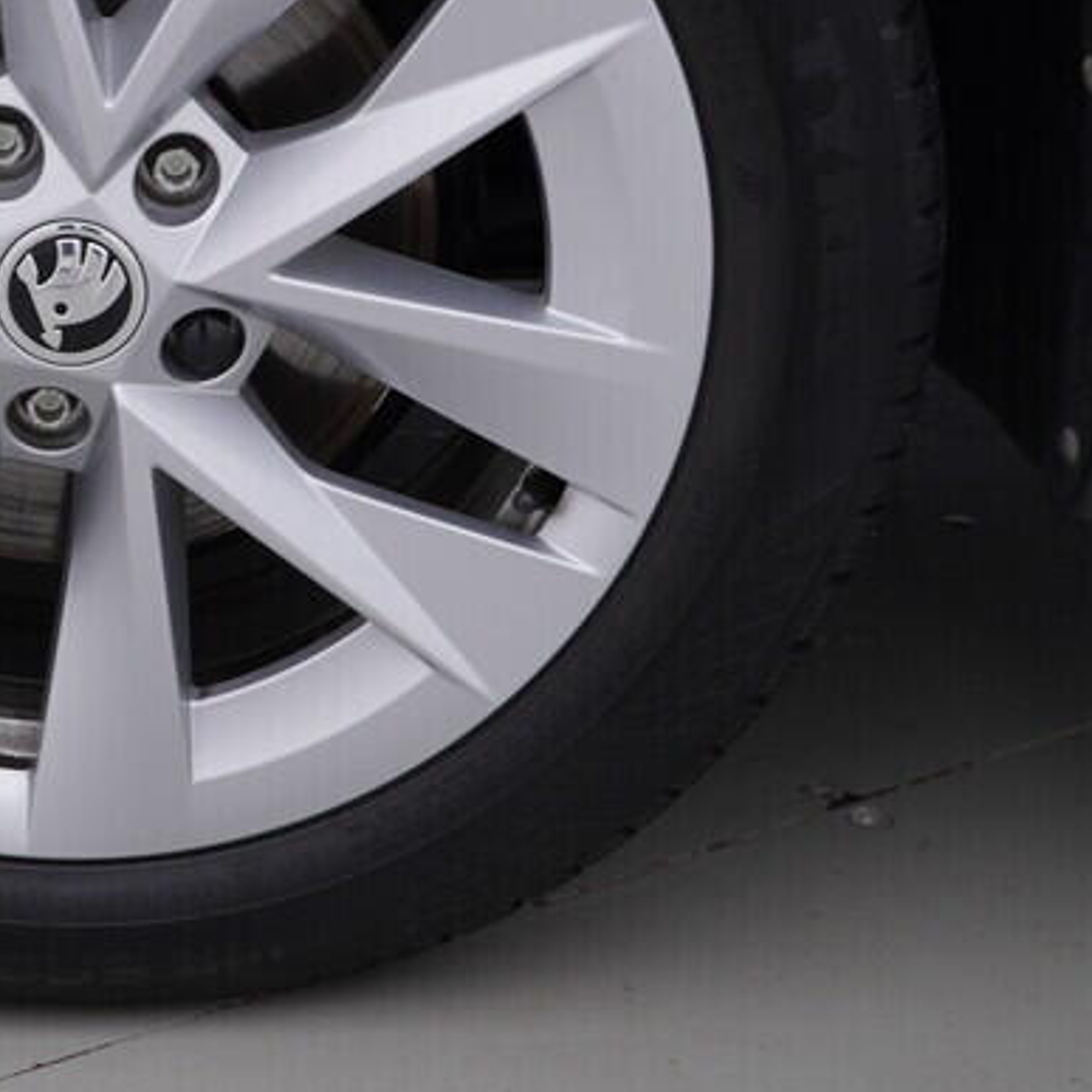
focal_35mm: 81
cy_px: 258
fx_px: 2891
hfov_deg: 20.7
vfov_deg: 21.2
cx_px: -8
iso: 125
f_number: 4
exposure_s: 1/80
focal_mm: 24
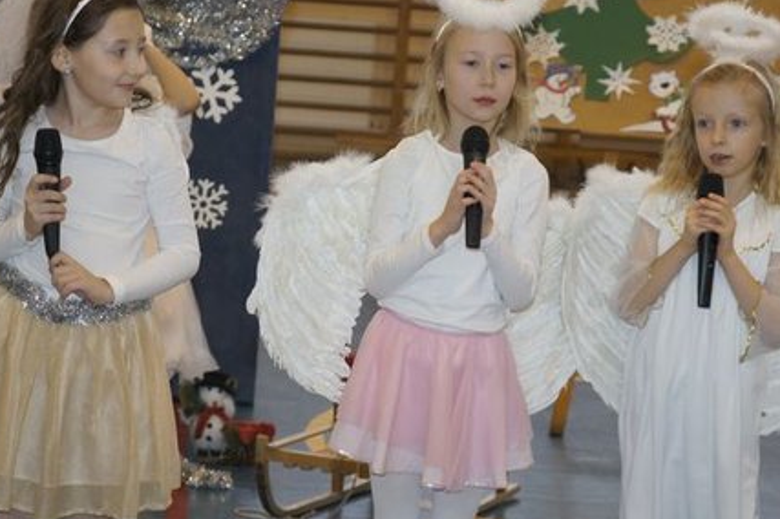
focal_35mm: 137
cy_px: 212
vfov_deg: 10.0
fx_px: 2966
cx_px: 395
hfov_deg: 15.0
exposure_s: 1/100
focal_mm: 60
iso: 800
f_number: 4.5
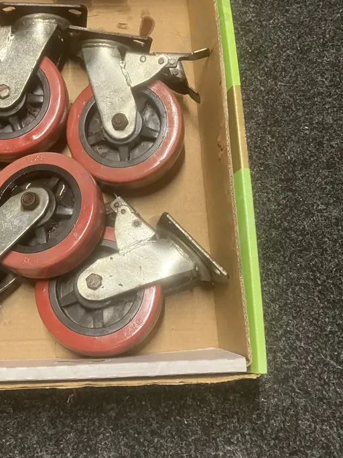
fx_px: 555
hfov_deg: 33.7
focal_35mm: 42
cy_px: 187
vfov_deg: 44.6
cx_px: 87
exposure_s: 1/50
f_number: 1.8
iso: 320
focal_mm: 3.99
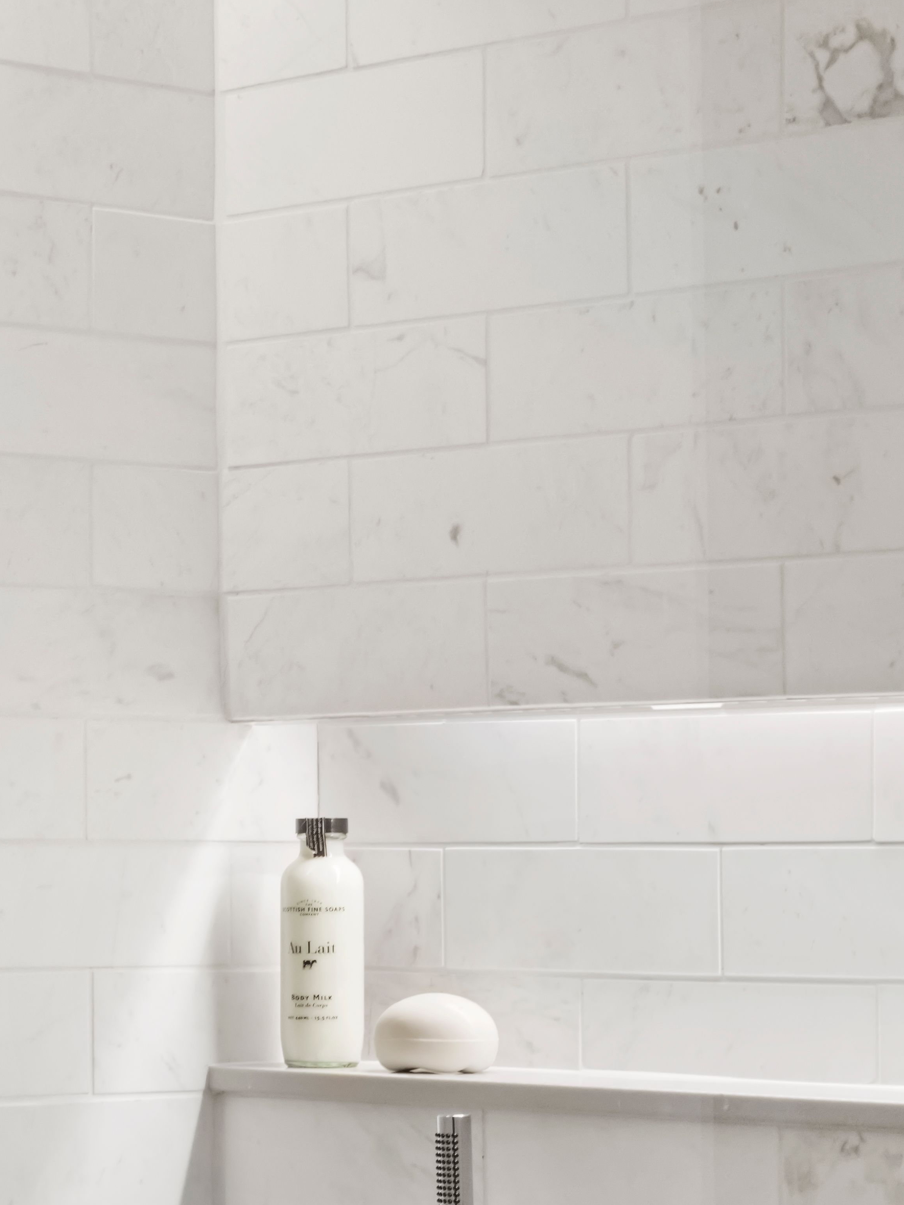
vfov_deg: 15.2
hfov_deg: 11.5
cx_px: 431
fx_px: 4491
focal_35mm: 129
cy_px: 903
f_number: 6.3
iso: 1000
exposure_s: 1/50
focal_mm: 50
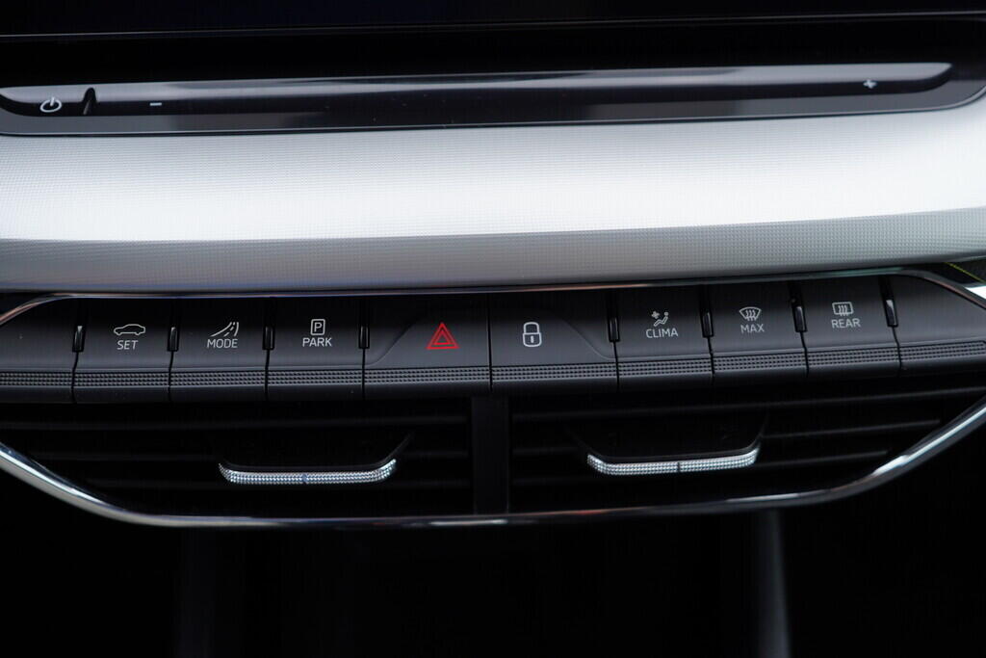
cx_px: 493
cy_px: 329
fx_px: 986
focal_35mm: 36
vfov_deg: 36.9
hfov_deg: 53.1
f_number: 3.2
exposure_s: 1/50
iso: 125
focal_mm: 24
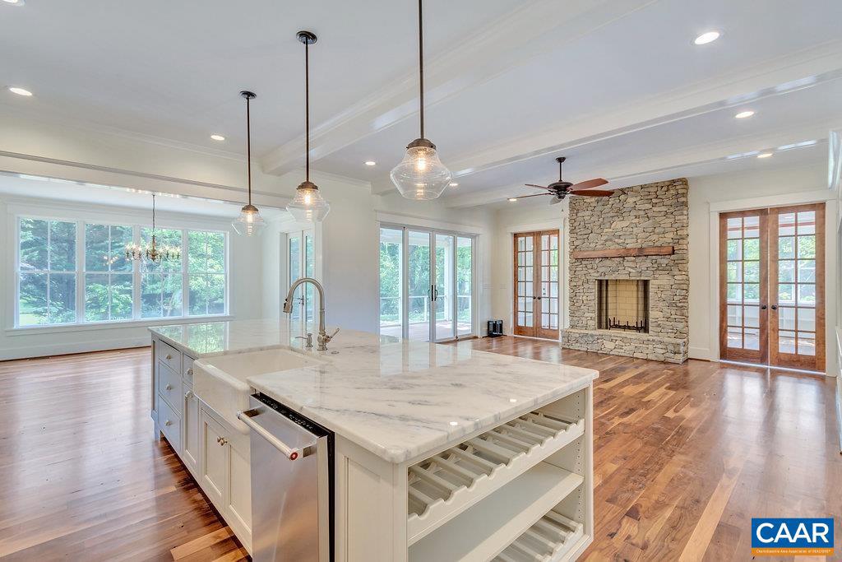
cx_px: 421
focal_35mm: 15
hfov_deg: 100.4
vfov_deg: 77.3
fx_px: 351
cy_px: 281
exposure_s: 1/20
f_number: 9
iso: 400
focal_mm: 10
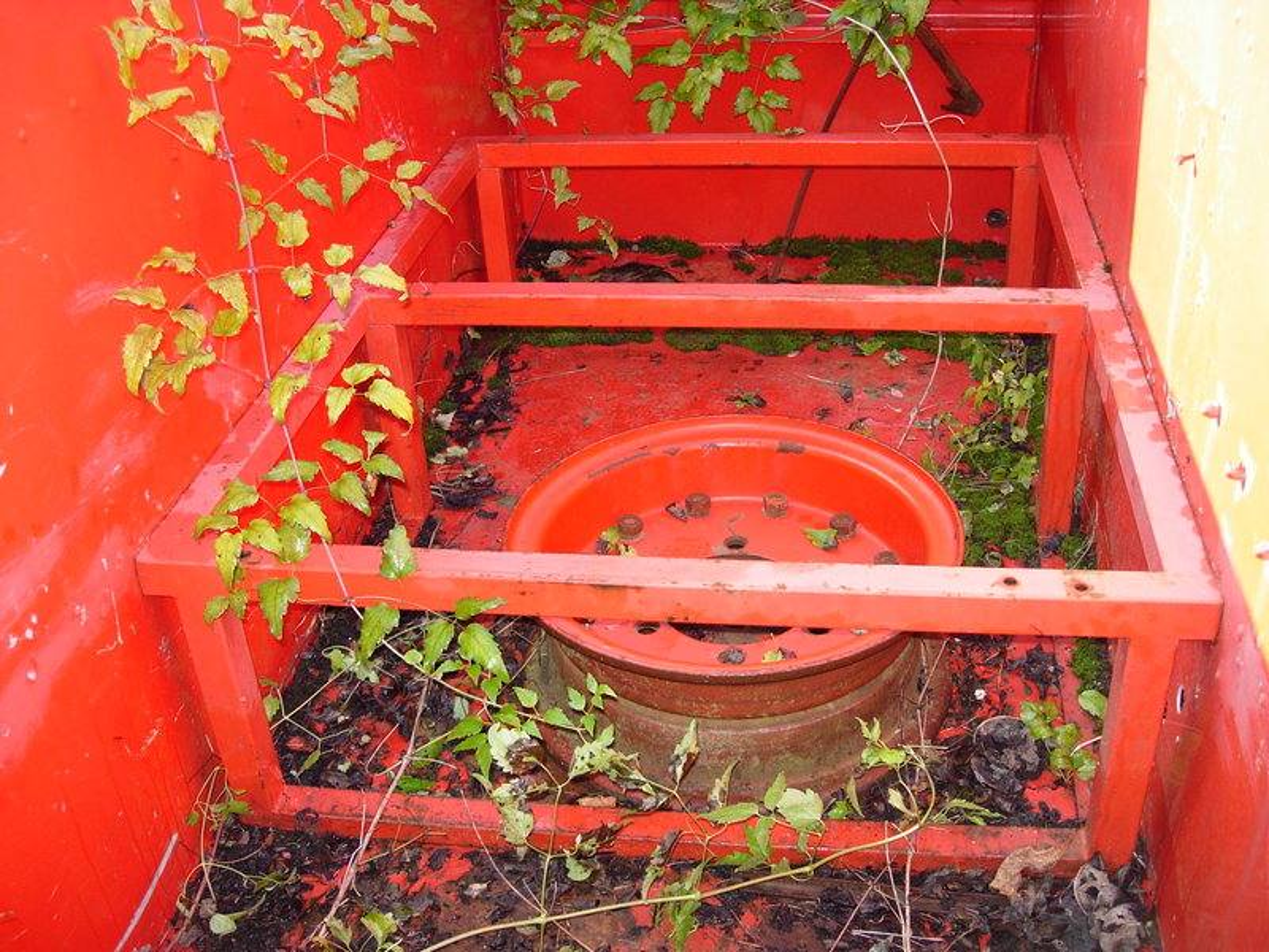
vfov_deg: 37.7
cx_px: 634
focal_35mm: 38
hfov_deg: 49.0
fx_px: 1393
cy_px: 476
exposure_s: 1/121
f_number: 2.8
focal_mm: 7.8
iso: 79
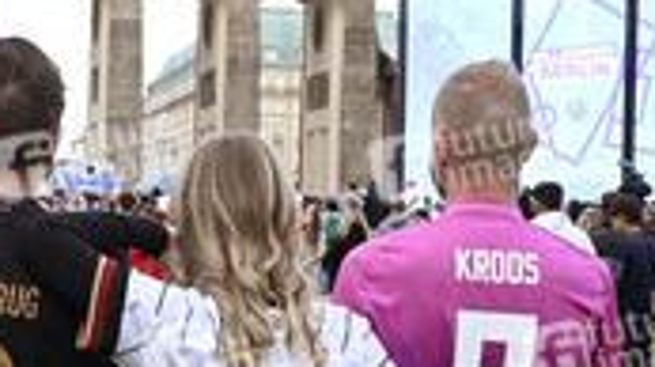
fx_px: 1753
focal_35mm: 101
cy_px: 253
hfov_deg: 20.9
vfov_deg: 11.9
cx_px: 138
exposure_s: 1/200
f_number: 16
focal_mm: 37
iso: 2500
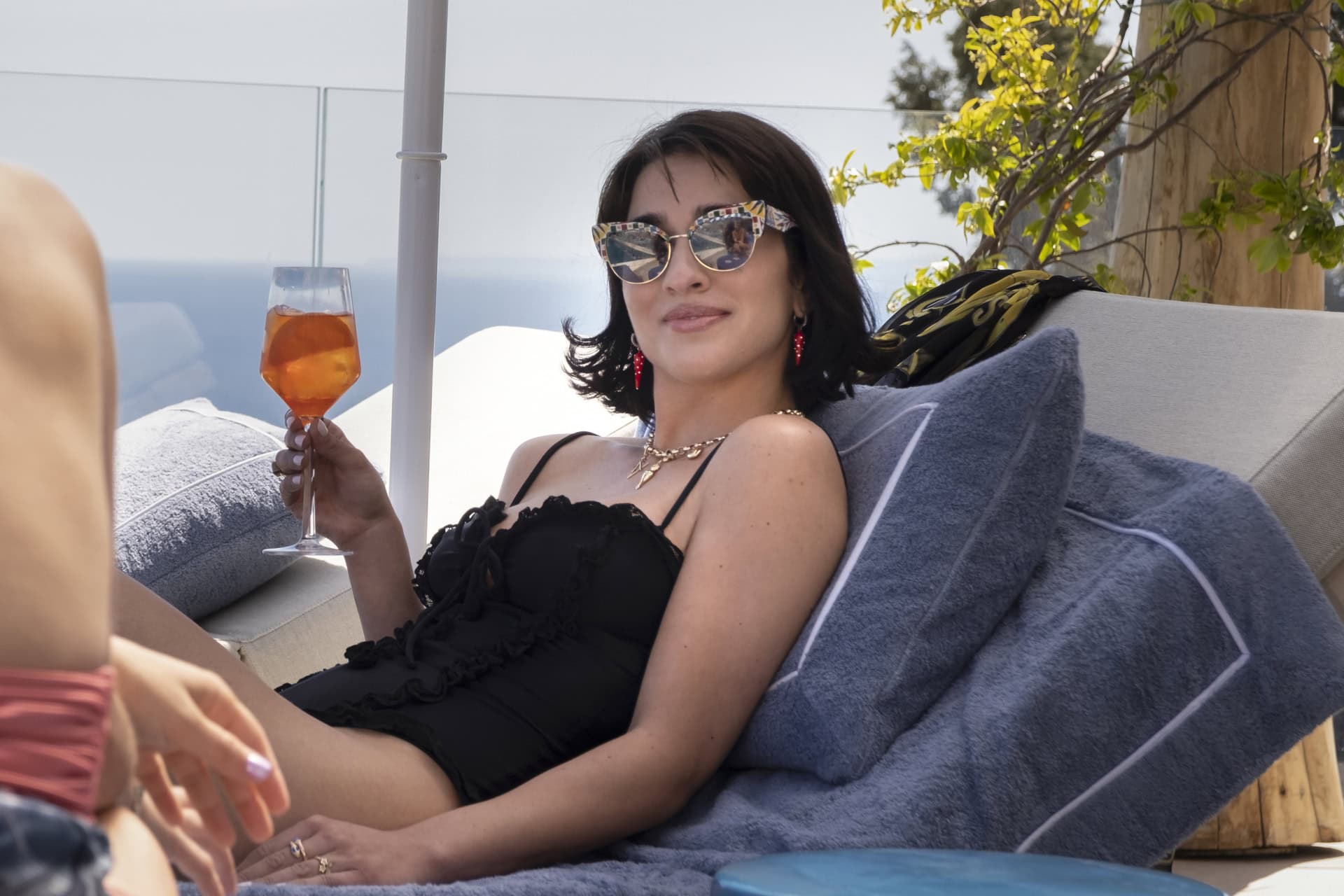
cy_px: 448
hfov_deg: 24.5
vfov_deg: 16.5
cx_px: 672
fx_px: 3098
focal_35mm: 83
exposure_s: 1/500
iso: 250
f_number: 6.4
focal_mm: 55
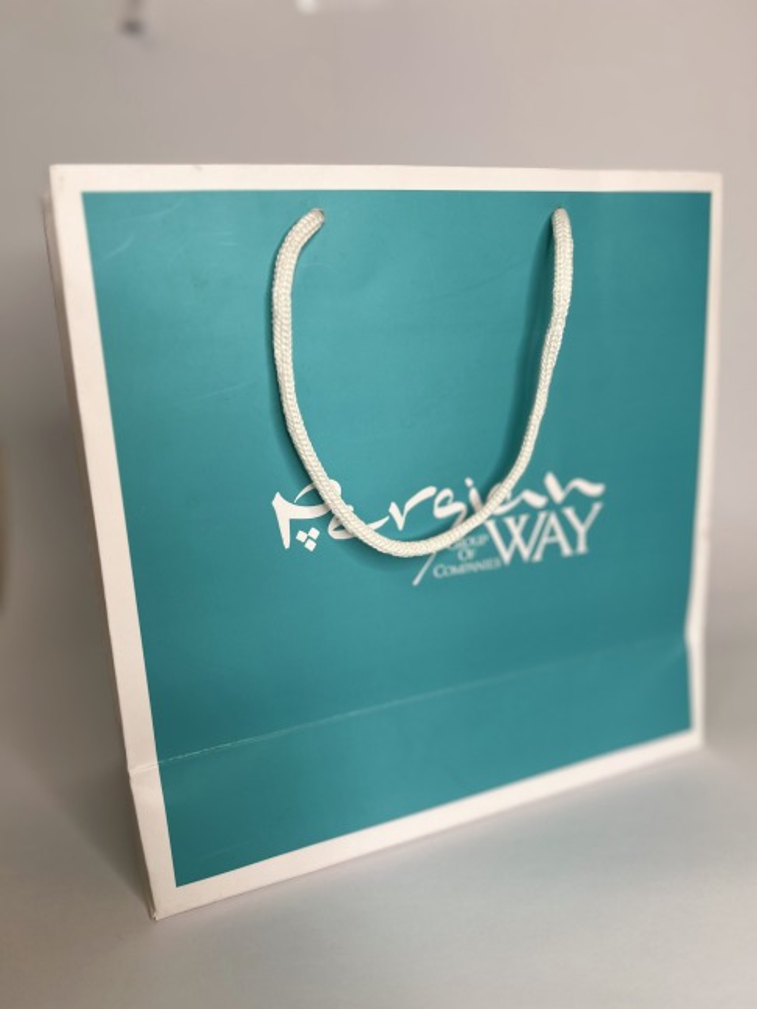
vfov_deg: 67.3
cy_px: 504
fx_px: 758
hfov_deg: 53.1
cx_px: 378
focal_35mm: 26
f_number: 1.5
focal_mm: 5.7
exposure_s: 1/146
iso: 32
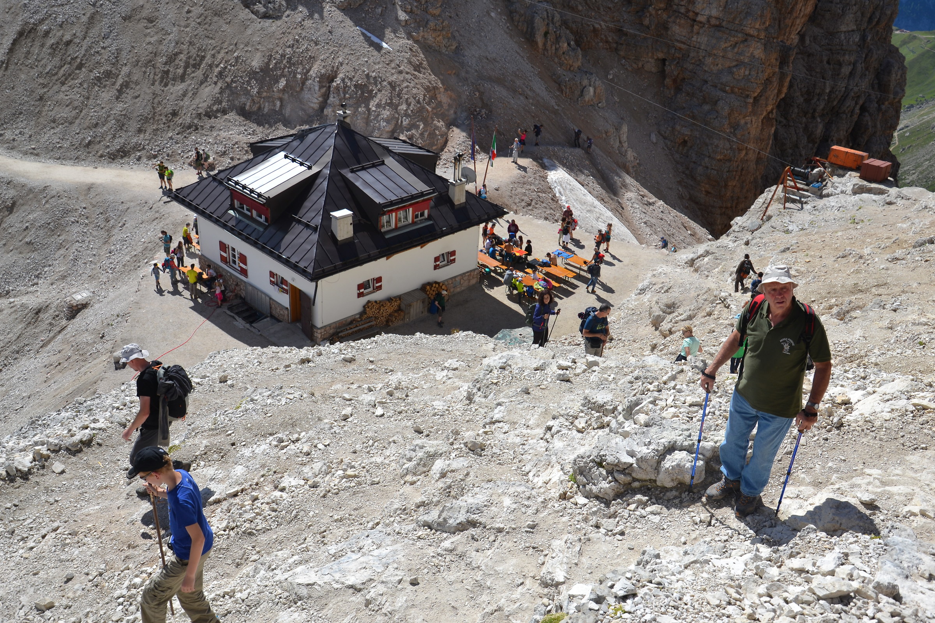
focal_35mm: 36
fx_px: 935
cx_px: 468
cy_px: 312
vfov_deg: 36.9
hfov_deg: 53.1
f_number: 8
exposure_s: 1/250
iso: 100
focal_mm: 24
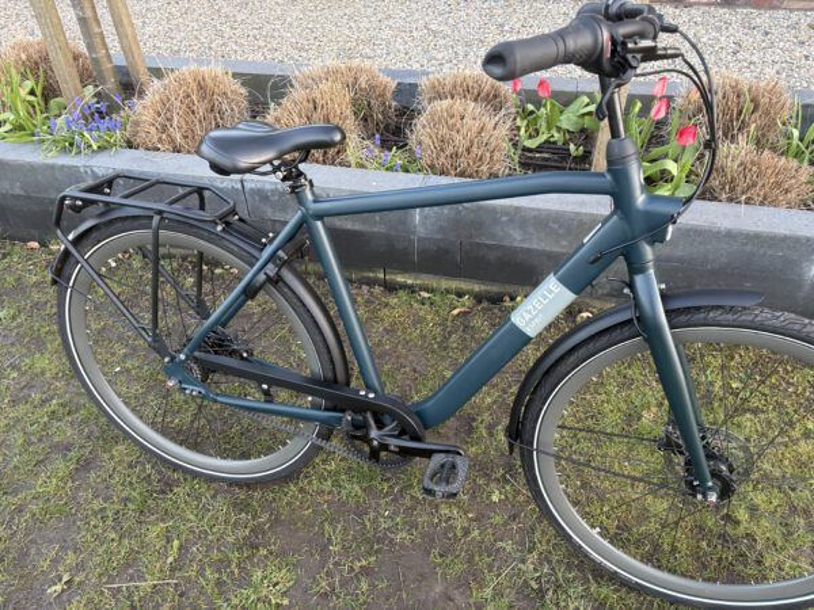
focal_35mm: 26
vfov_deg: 53.1
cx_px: 407
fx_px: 611
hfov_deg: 67.3
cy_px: 305
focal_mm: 5.96
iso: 125
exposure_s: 1/91
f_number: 1.6
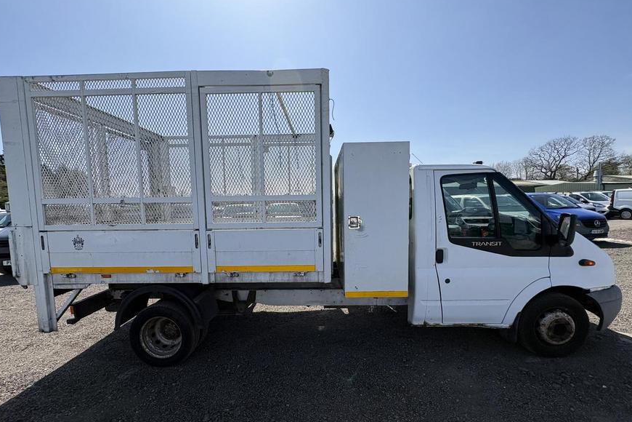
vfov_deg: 77.2
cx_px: 315
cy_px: 224
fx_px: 263
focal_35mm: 15
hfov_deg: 100.4
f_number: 2.2
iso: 50
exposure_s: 1/2208
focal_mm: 2.22
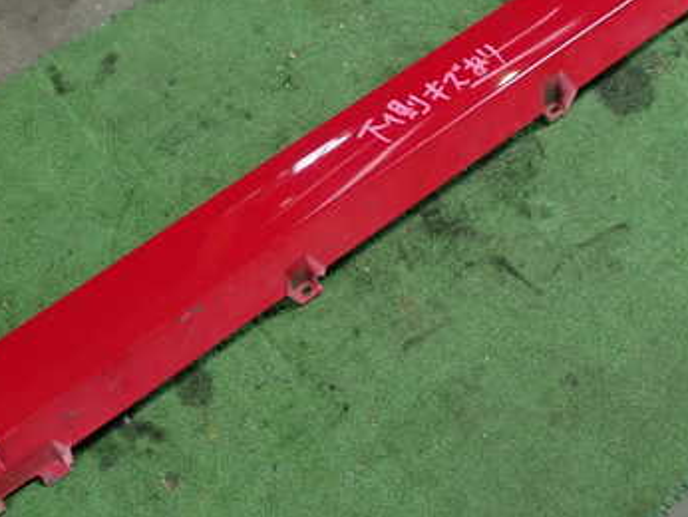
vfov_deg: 28.0
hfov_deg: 36.8
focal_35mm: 52
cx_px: 316
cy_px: 203
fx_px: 1034
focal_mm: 5.4
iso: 400
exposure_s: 1/30
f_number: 2.3
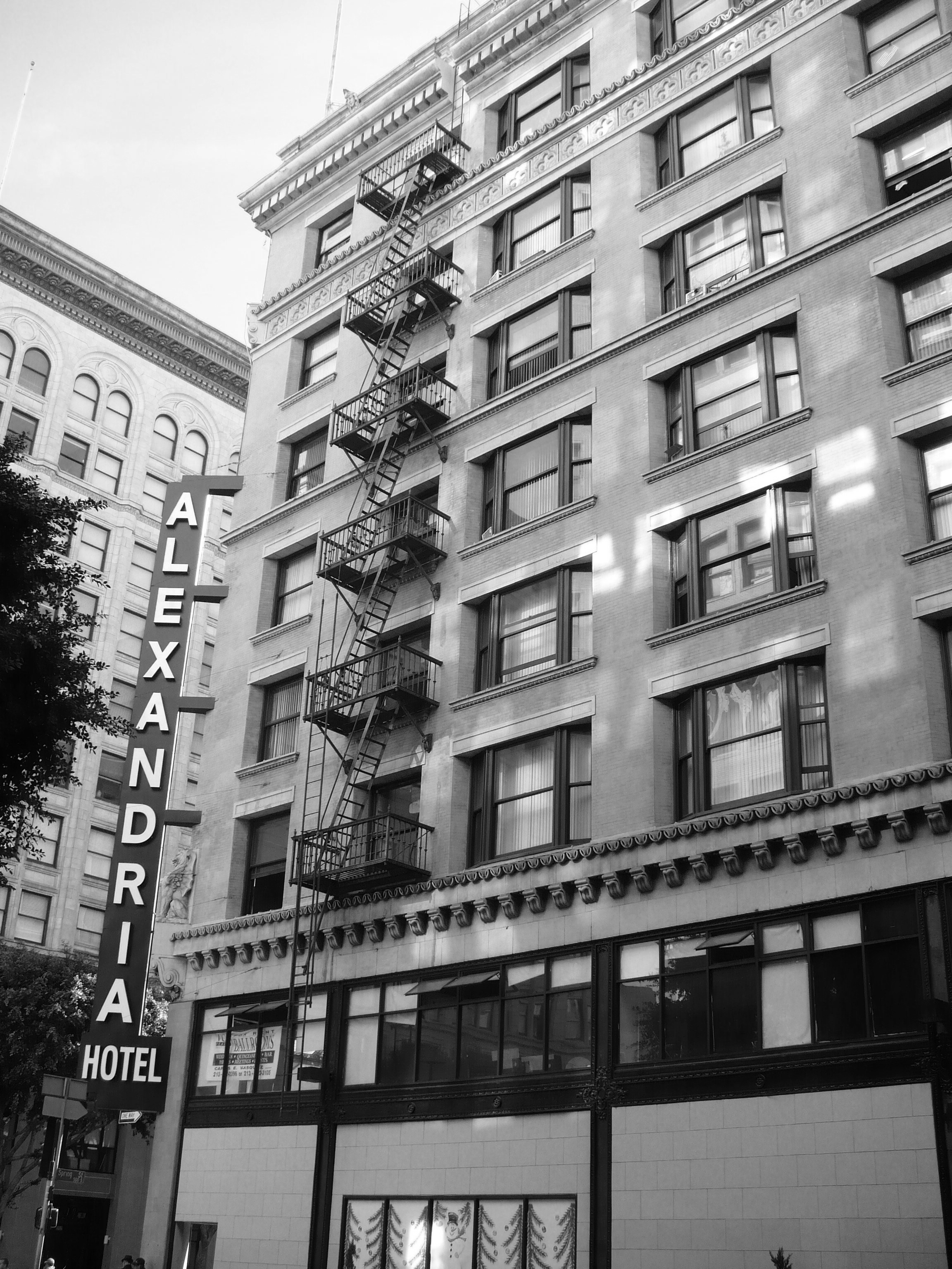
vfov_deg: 50.1
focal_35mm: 37
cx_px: 476
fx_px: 1357
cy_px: 634
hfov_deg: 38.7
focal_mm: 6.1
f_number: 2.8
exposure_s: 1/320
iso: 100
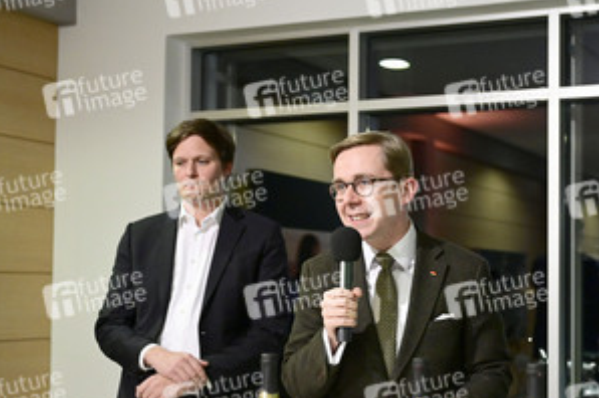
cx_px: 443
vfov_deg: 22.9
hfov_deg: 33.3
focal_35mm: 59
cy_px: 245
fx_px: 981
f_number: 3.2
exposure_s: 1/400
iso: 6400
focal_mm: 39
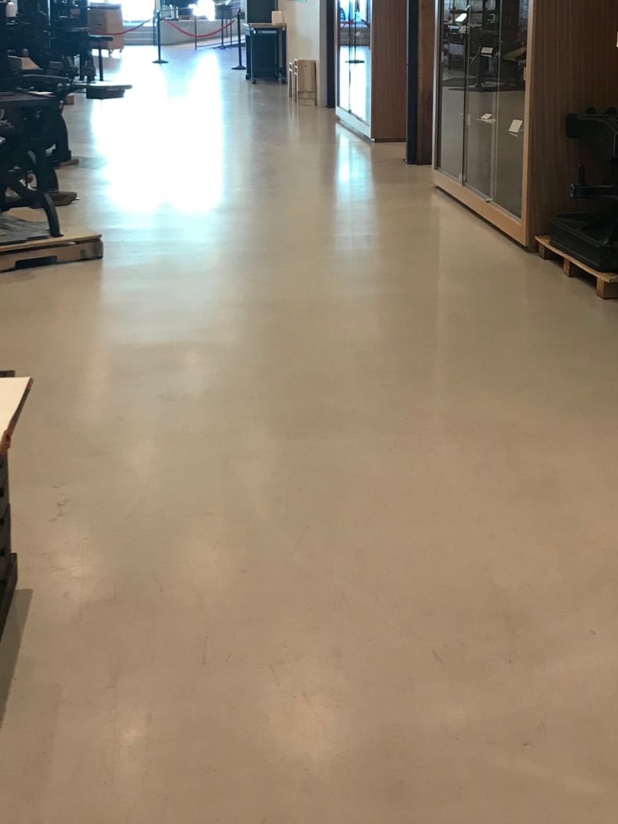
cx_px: 361
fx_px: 1119
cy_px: 175
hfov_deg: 30.8
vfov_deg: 39.0
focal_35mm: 47
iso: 40
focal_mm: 3.99
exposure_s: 1/20
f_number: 1.8
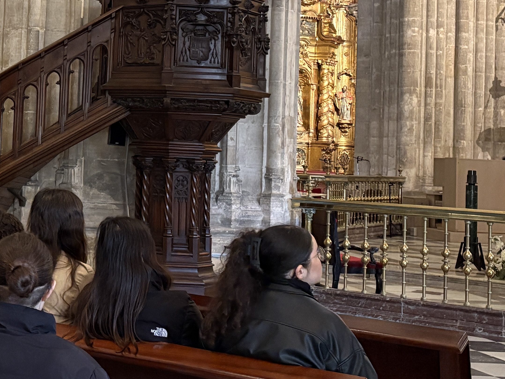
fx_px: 1007
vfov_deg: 21.1
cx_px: -17
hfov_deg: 26.4
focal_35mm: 69
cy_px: 92
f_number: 1.6
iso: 640
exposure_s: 1/33
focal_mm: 5.96
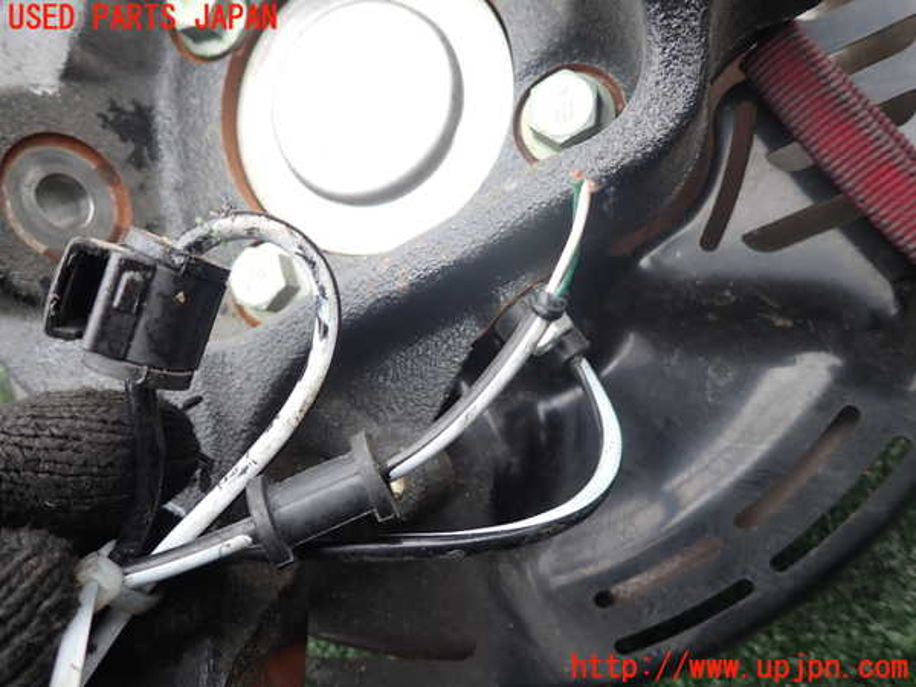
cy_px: 344
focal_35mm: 25
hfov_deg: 69.4
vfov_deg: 54.9
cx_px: 458
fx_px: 662
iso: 100
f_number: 2
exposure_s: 1/125
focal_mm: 4.5
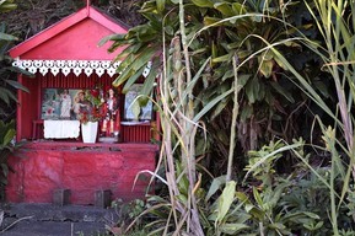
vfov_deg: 10.2
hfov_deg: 15.3
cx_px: 170
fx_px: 1320
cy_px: 70
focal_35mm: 134
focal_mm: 92
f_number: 7.1
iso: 800
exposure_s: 1/250
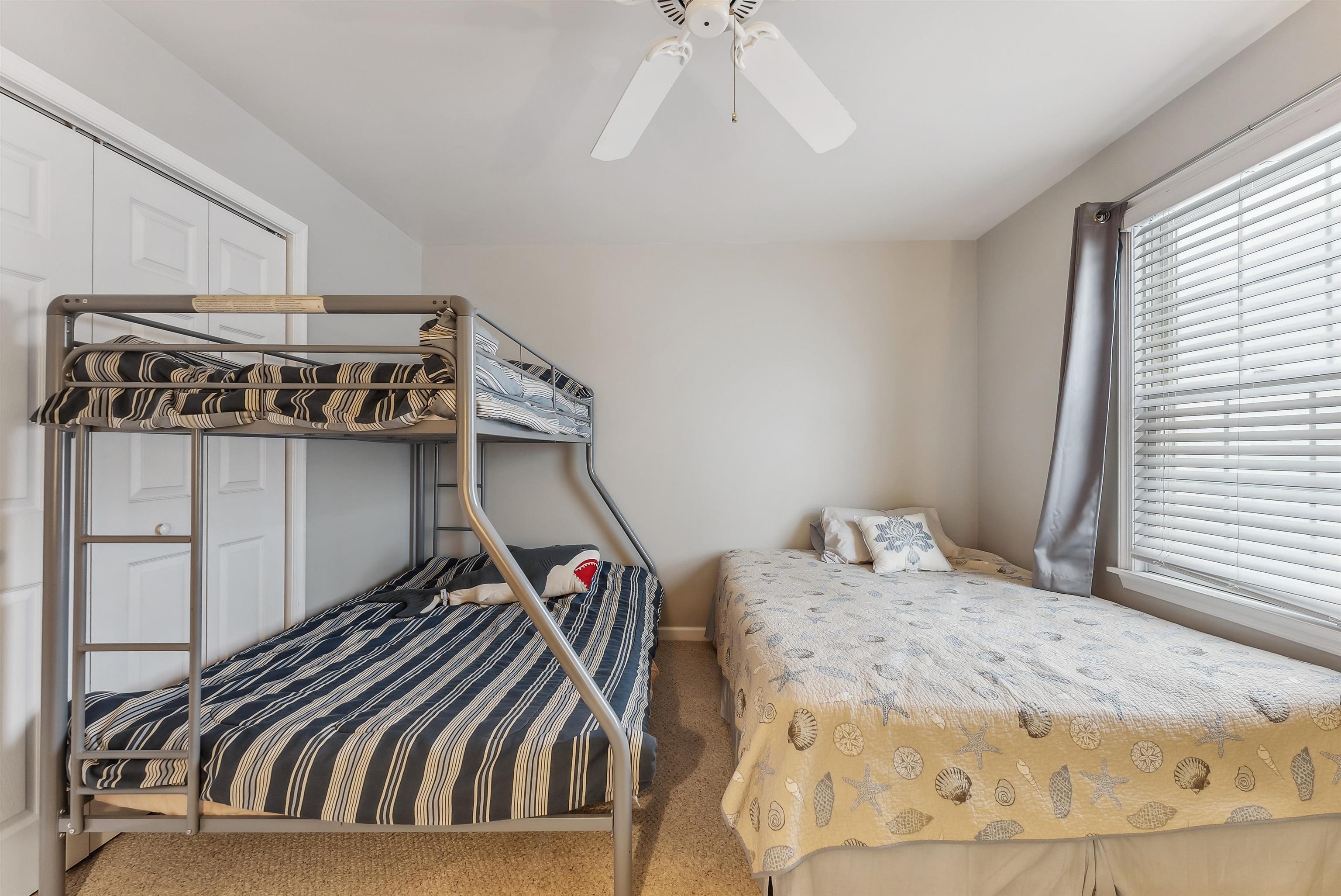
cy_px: 448
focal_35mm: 14
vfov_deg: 81.3
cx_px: 670
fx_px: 522
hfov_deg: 104.2
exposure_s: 1/6
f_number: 8
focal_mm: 14
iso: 640
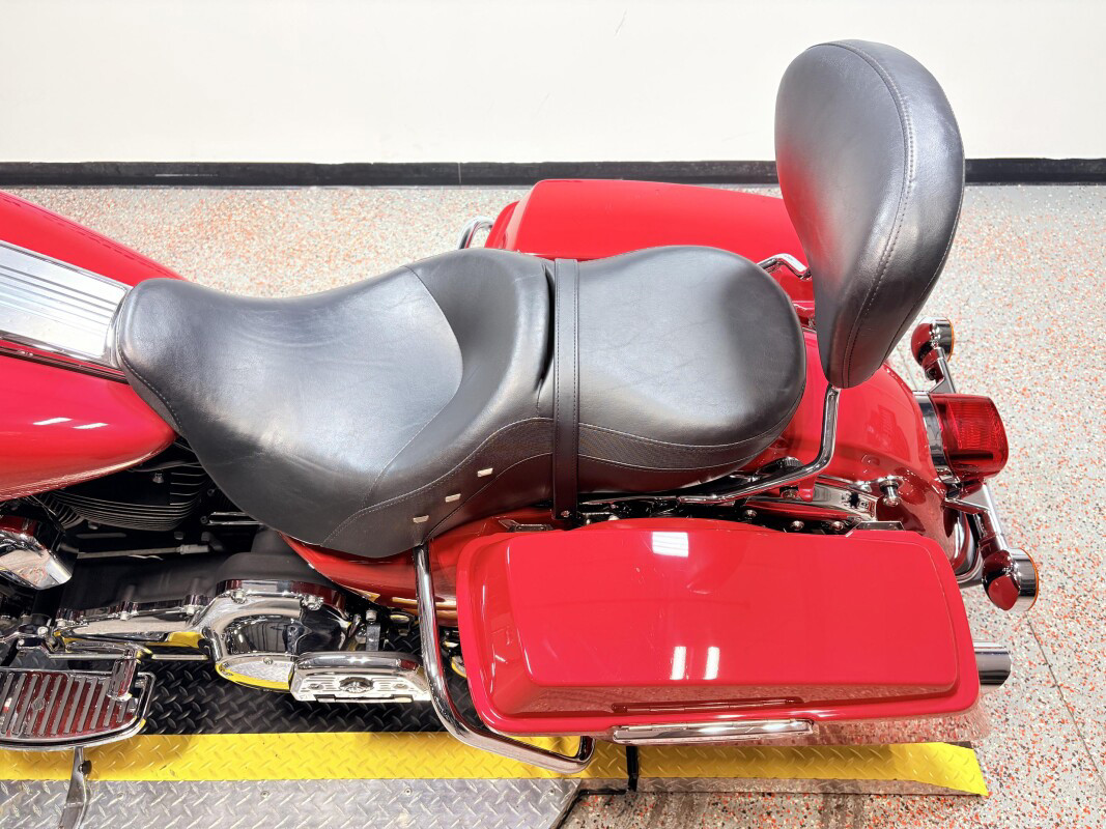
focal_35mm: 26
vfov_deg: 53.1
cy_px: 414
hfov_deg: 67.3
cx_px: 553
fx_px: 831
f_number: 1.6
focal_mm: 5.96
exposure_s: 1/120
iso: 80
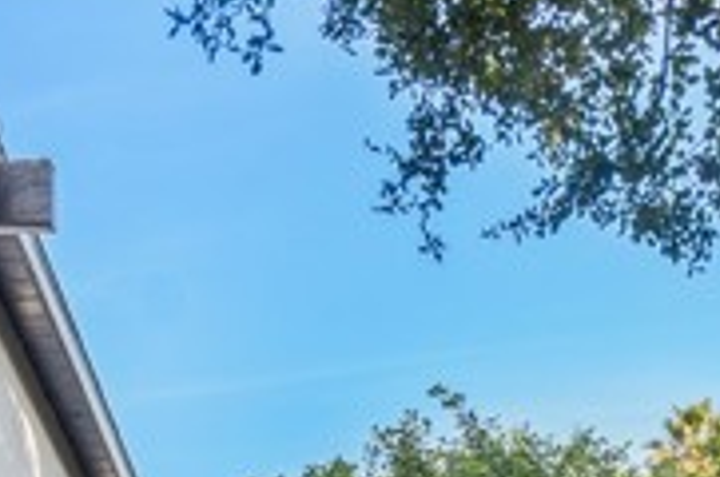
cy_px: 801
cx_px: 414
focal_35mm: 78
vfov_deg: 15.5
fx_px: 1557
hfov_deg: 26.0
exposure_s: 1/50
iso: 400
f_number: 8
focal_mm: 15
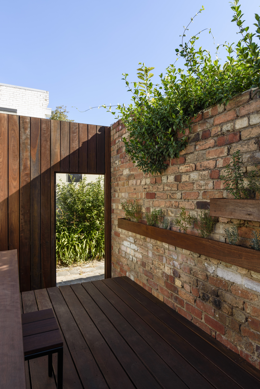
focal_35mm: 23
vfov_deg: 76.1
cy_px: 194
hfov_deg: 55.2
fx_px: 249
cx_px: 130
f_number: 11
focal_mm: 23
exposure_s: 1/60
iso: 100
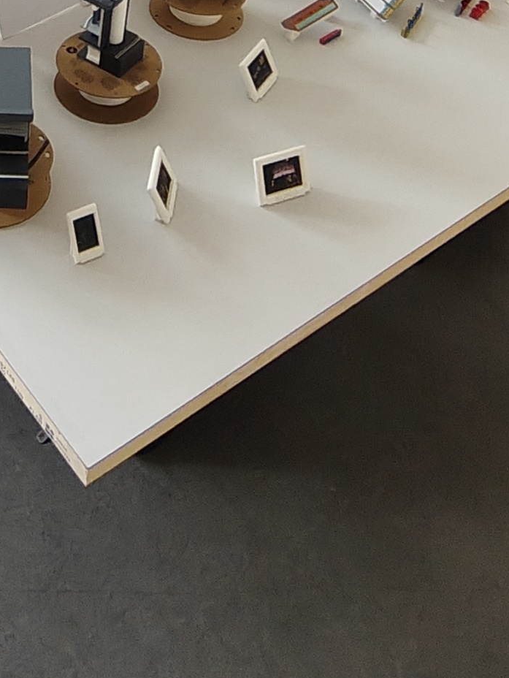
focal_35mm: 53
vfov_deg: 30.9
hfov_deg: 26.9
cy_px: -124
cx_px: 80
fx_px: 1038
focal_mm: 1.64
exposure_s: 1/146
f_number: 2.2
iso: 50
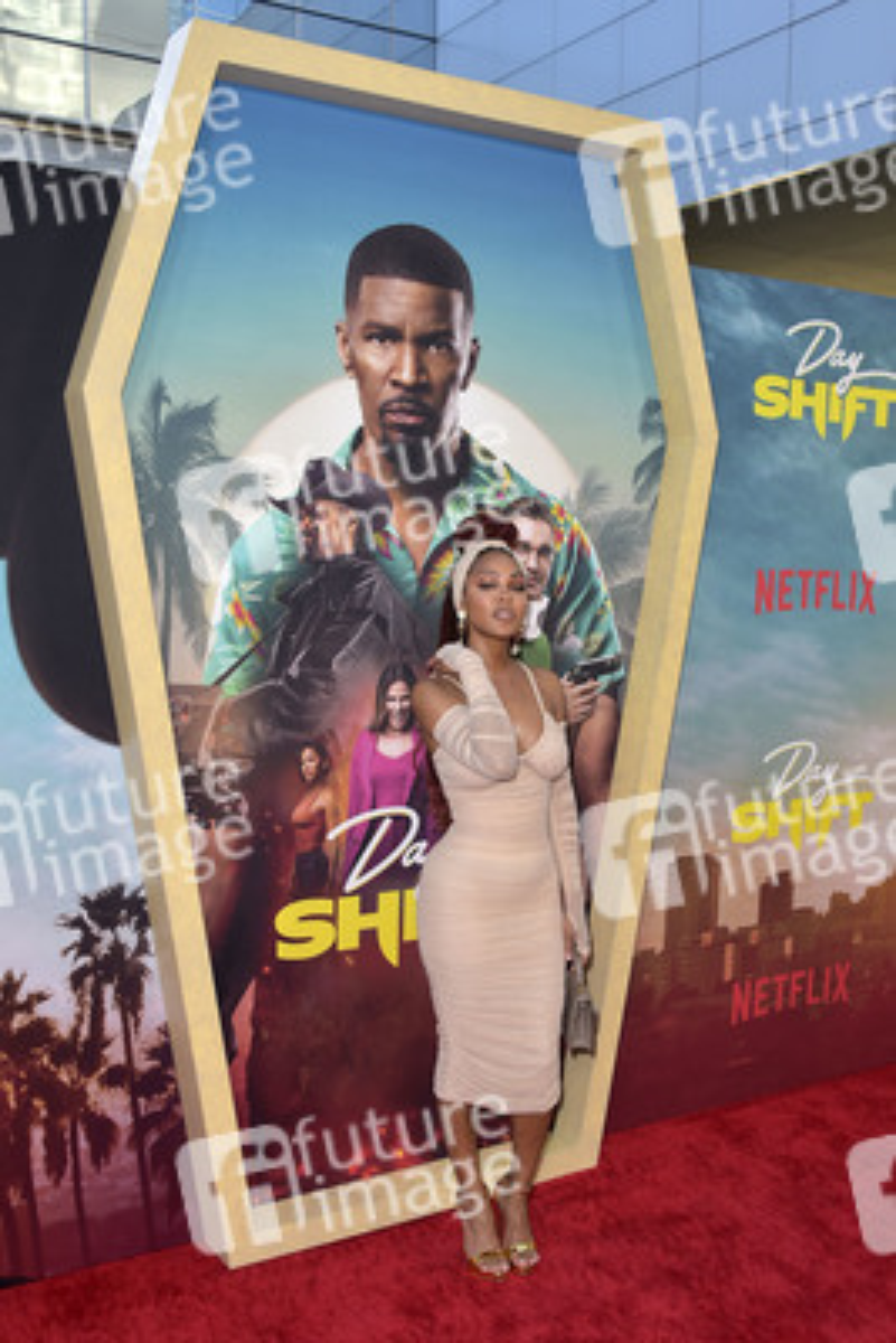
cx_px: 448
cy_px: 672
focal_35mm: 32
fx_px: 1194
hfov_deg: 41.1
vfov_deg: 58.7
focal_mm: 32
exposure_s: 1/250
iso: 500
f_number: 5.6
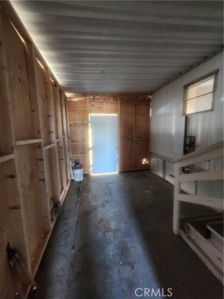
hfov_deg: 89.9
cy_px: 150
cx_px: 112
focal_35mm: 13
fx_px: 112
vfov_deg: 106.2
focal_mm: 2.2
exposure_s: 1/24
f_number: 2.2
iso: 800
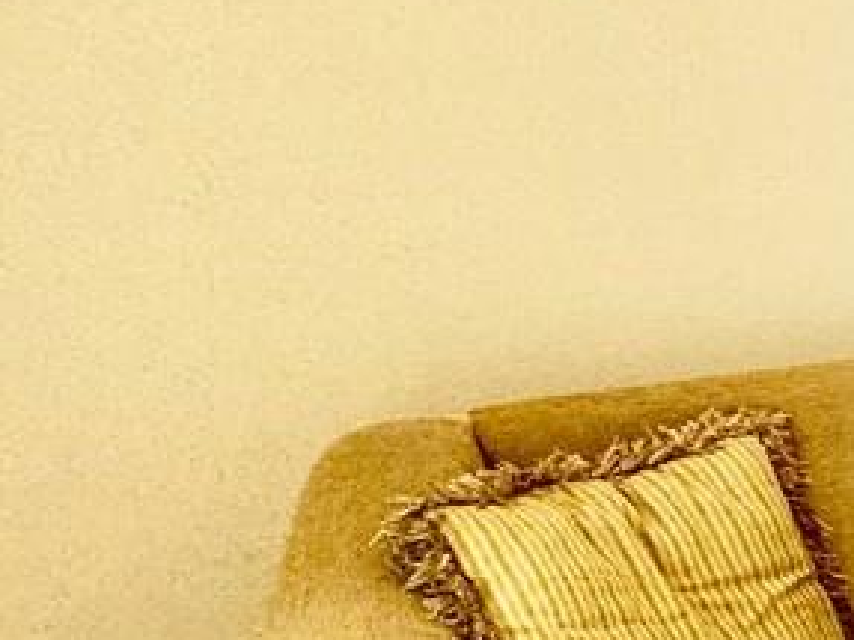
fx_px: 1924
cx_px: 2261
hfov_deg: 13.4
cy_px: 77
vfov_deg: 18.6
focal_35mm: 78
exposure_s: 1/120
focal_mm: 2.22
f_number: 2.2
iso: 125
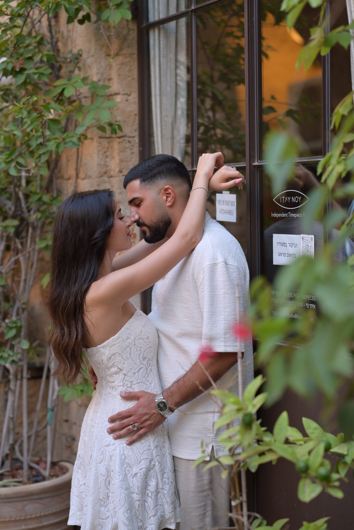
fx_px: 1254
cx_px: 177
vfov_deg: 23.9
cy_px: 265
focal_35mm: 85
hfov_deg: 16.1
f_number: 2.5
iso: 800
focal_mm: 85
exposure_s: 1/320
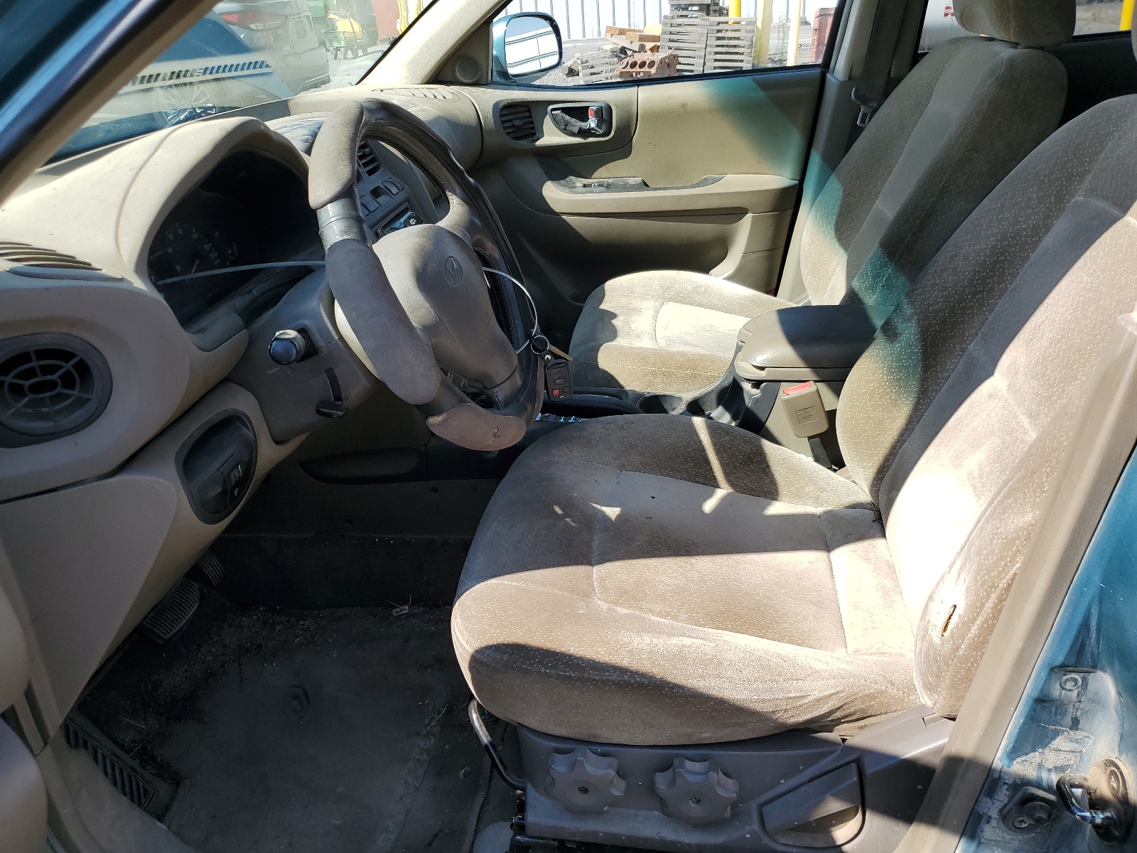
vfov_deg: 53.1
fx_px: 854
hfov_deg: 67.3
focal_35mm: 26
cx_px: 568
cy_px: 426
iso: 50
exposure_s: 1/1000
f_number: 1.5
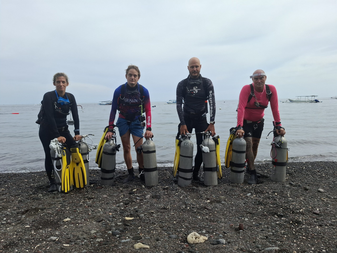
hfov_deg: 73.9
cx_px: 168
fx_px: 224
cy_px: 126
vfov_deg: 58.9
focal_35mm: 23
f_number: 1.8
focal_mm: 5.54
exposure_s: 1/1799
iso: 50
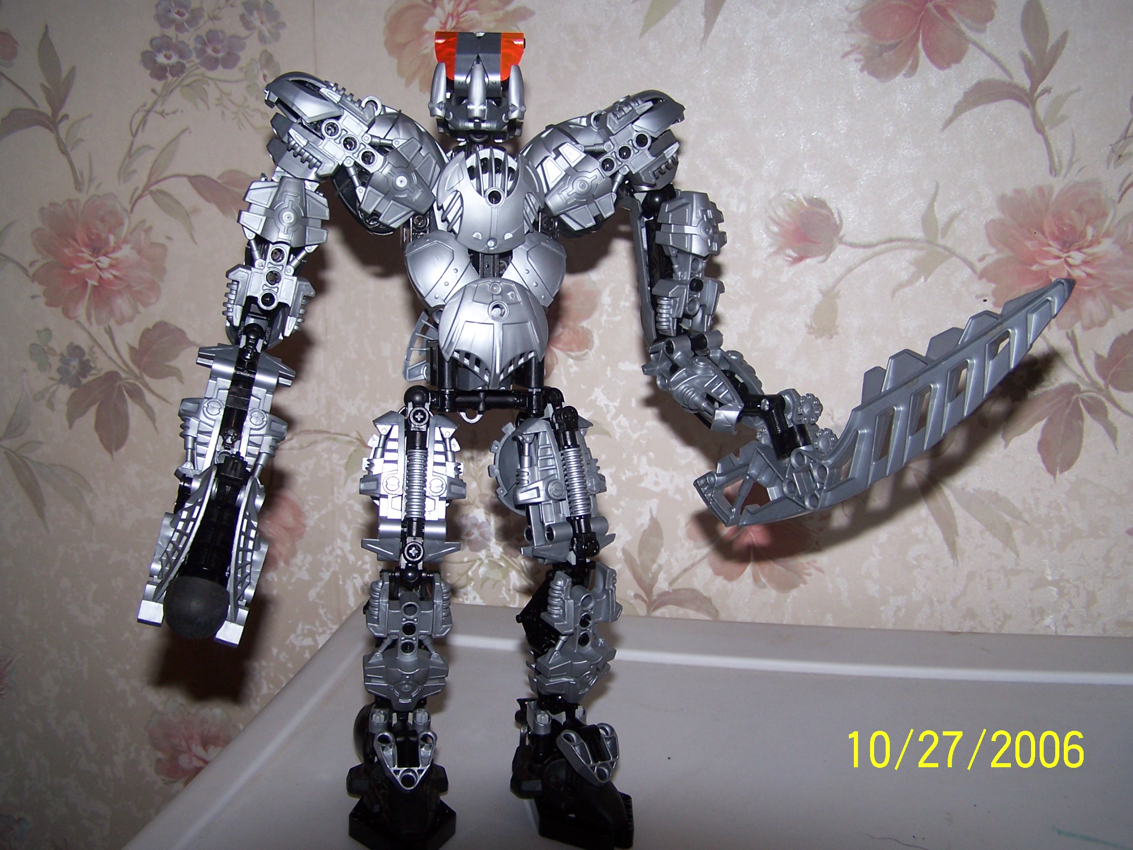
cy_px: 422
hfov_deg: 47.9
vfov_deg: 36.8
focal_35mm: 39
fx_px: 1277
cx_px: 569
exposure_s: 1/60
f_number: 2.8
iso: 80
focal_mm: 6.3
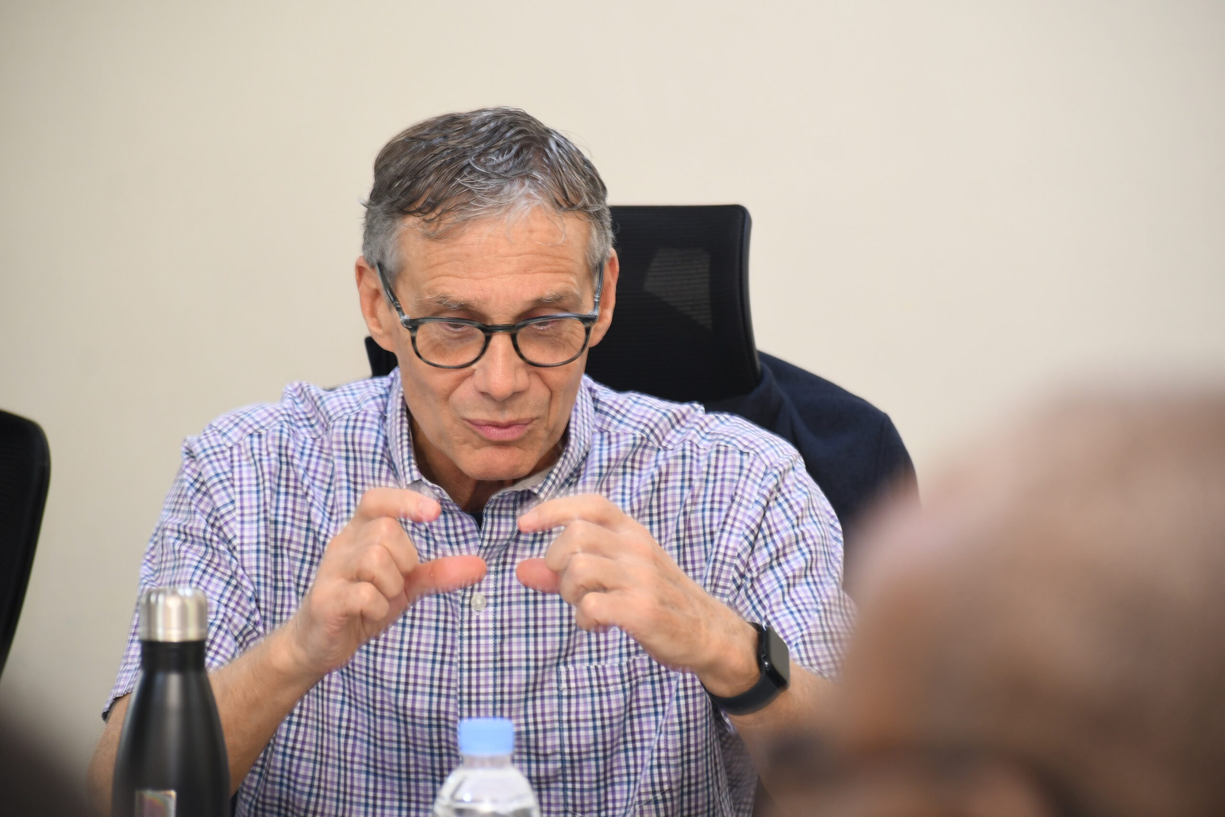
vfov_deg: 6.8
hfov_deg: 10.2
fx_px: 6873
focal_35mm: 202
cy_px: 408
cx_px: 612
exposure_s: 1/25
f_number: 4.8
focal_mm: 135
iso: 640
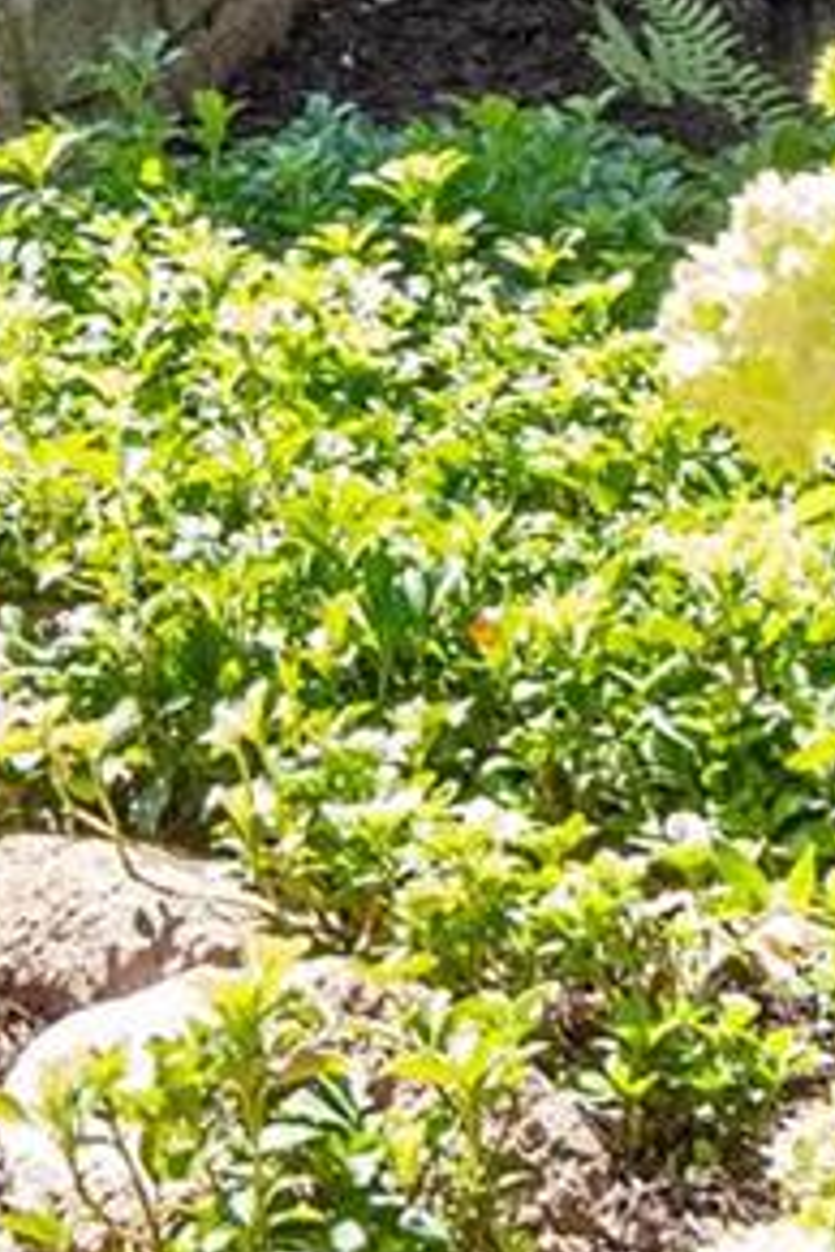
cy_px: -542
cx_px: -340
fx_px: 6888
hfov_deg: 6.9
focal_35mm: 198
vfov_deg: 10.1
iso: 400
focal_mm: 18
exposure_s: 1/400
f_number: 6.3
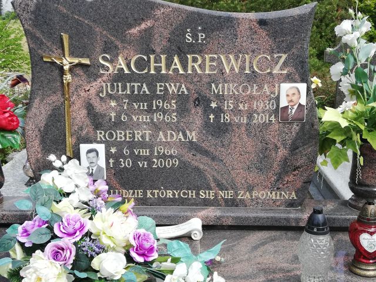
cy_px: 141
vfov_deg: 29.7
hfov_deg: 38.9
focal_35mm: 49
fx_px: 532
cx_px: 188
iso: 50
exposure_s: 1/618
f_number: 2.2
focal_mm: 3.81
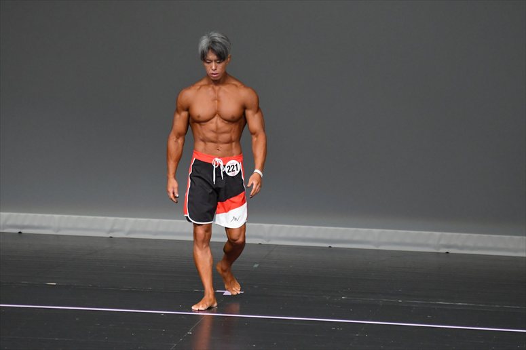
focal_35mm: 375
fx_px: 5477
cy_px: 175
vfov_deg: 3.7
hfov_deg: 5.5
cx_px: 263
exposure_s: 1/400
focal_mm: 250
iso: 5000
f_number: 5.6
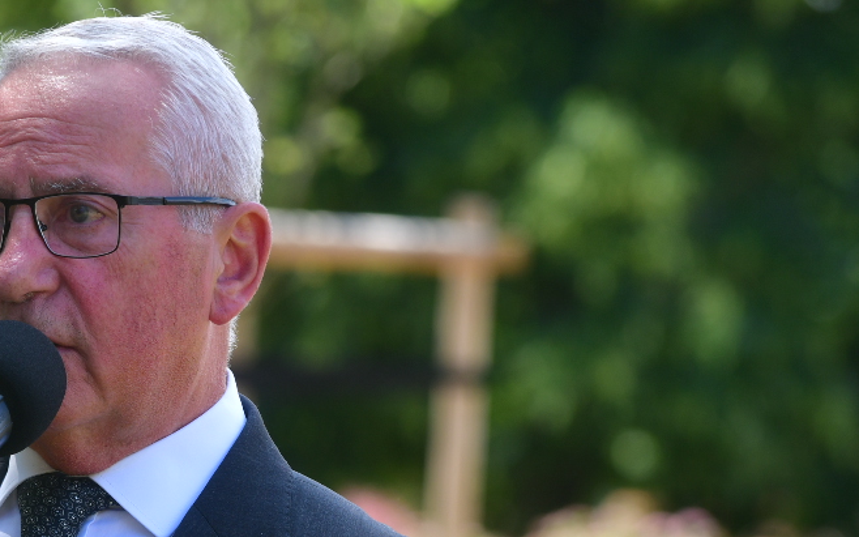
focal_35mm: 502
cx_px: -91
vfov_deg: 2.6
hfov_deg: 4.2
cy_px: 588
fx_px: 11750
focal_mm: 200
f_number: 6.3
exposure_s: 1/200
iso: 100
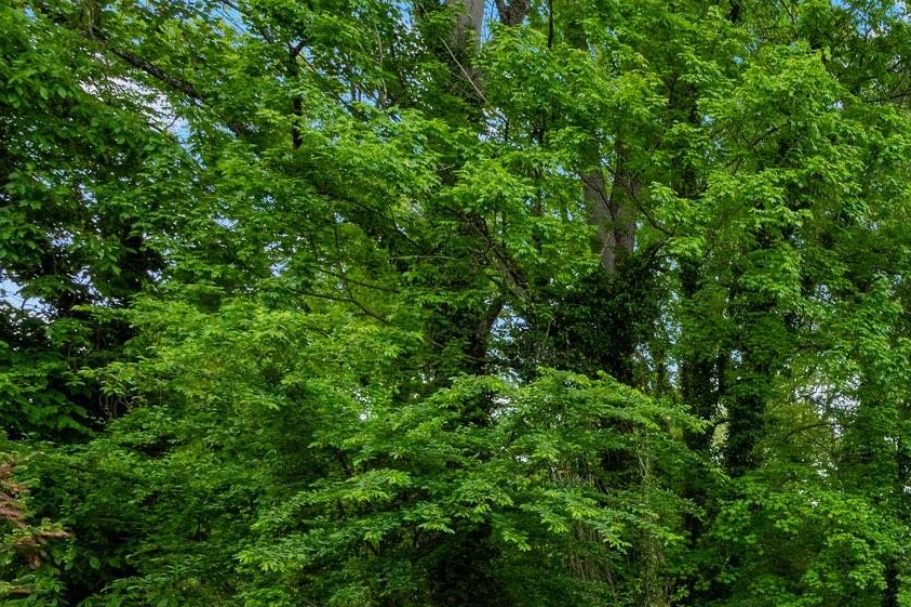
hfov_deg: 40.6
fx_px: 860
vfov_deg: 33.0
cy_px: 697
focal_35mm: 34
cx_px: 1074
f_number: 8
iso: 1250
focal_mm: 14
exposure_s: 1/1250
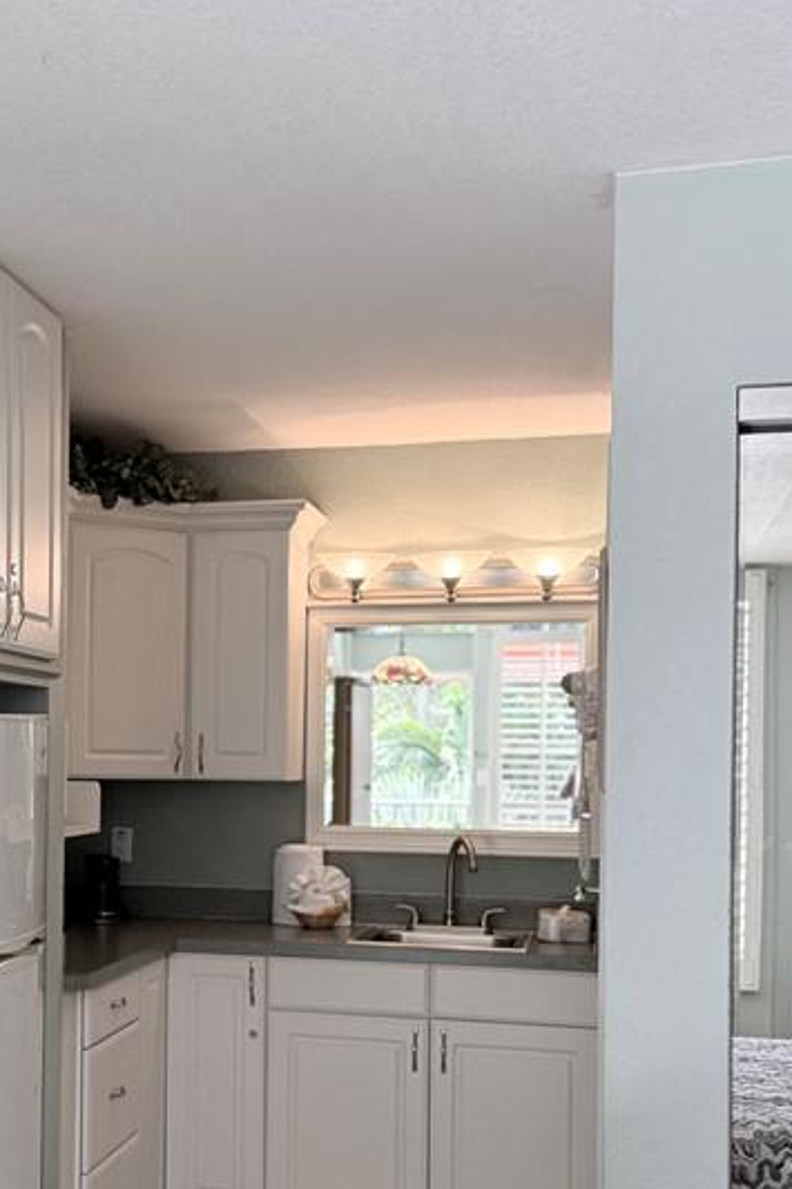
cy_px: 801
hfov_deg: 27.4
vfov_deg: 40.6
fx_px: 1585
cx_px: 138
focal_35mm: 48
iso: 200
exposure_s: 1/237
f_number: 1.78
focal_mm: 6.76
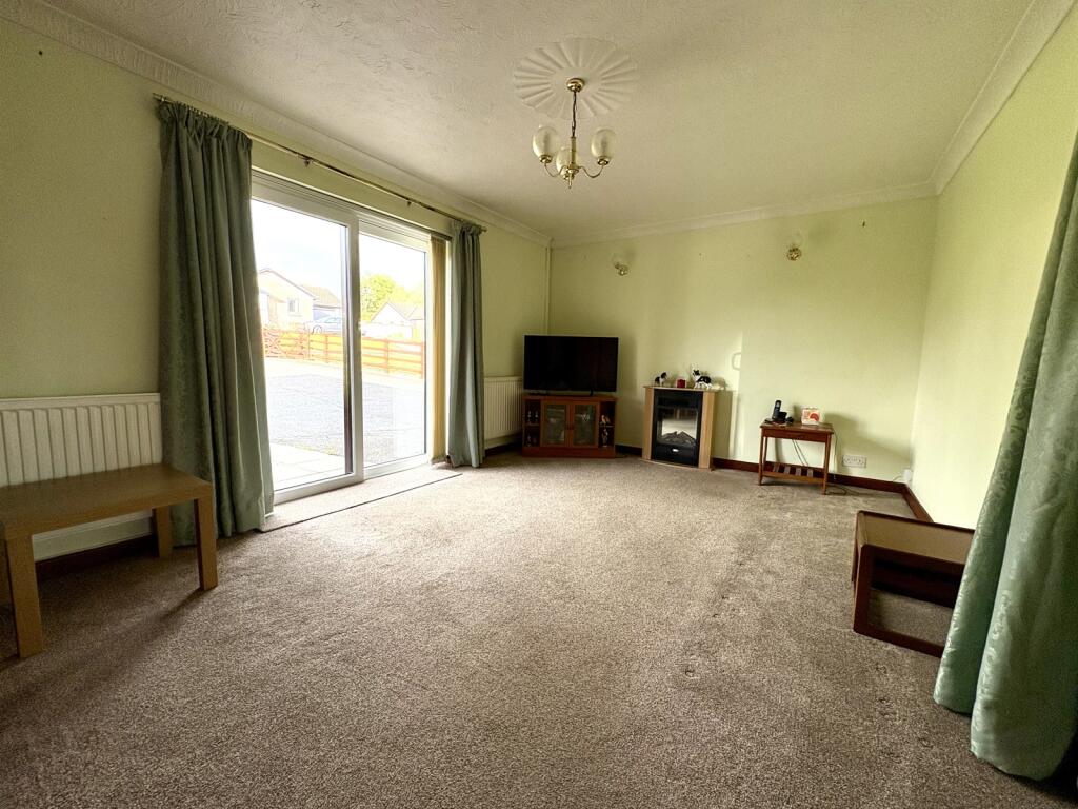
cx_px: 539
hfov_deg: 102.1
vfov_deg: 85.7
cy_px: 404
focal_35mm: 14
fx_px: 436
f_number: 2.2
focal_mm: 2.22
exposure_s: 1/102
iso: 125
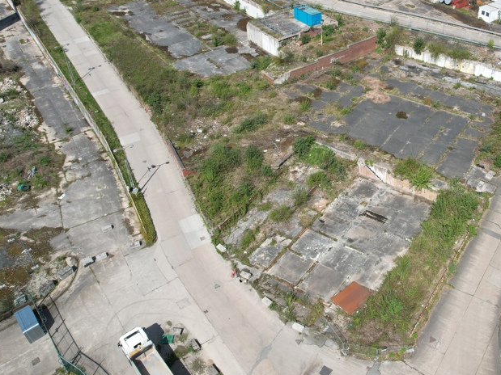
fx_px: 506
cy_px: 142
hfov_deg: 51.5
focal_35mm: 35
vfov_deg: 40.4
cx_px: 340
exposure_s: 1/2000
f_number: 2.8
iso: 100
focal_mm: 8.38
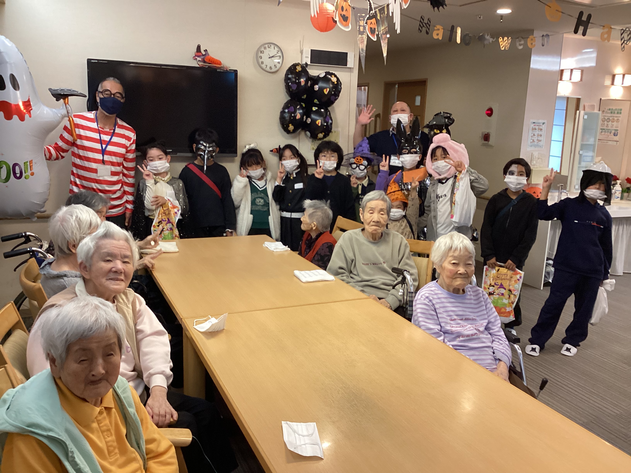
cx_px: 316
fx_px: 565
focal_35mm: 31
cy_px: 236
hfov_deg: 58.4
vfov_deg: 45.4
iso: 250
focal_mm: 3.3
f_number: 2.4
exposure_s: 1/60
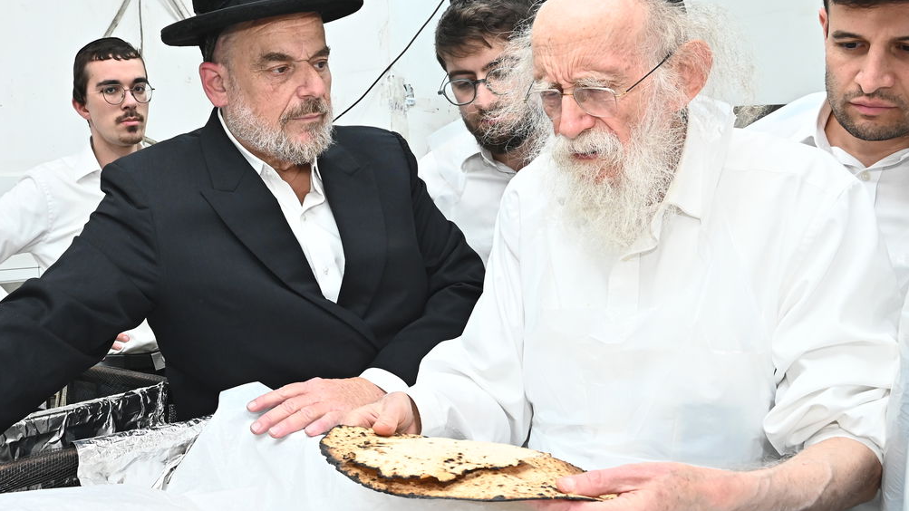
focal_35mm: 38
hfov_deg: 51.7
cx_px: 297
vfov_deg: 31.2
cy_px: 247
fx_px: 916
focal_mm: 26
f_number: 10
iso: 2500
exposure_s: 1/200
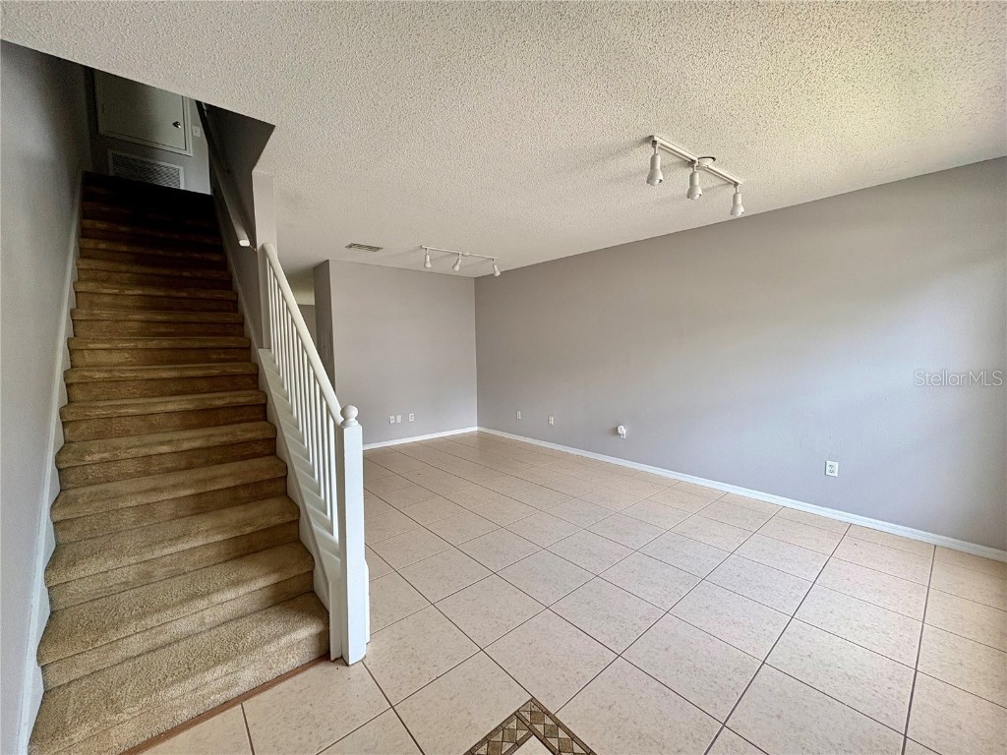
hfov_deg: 102.1
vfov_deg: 85.7
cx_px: 504
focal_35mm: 14
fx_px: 407
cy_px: 378
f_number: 2.2
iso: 125
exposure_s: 1/99
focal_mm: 2.22
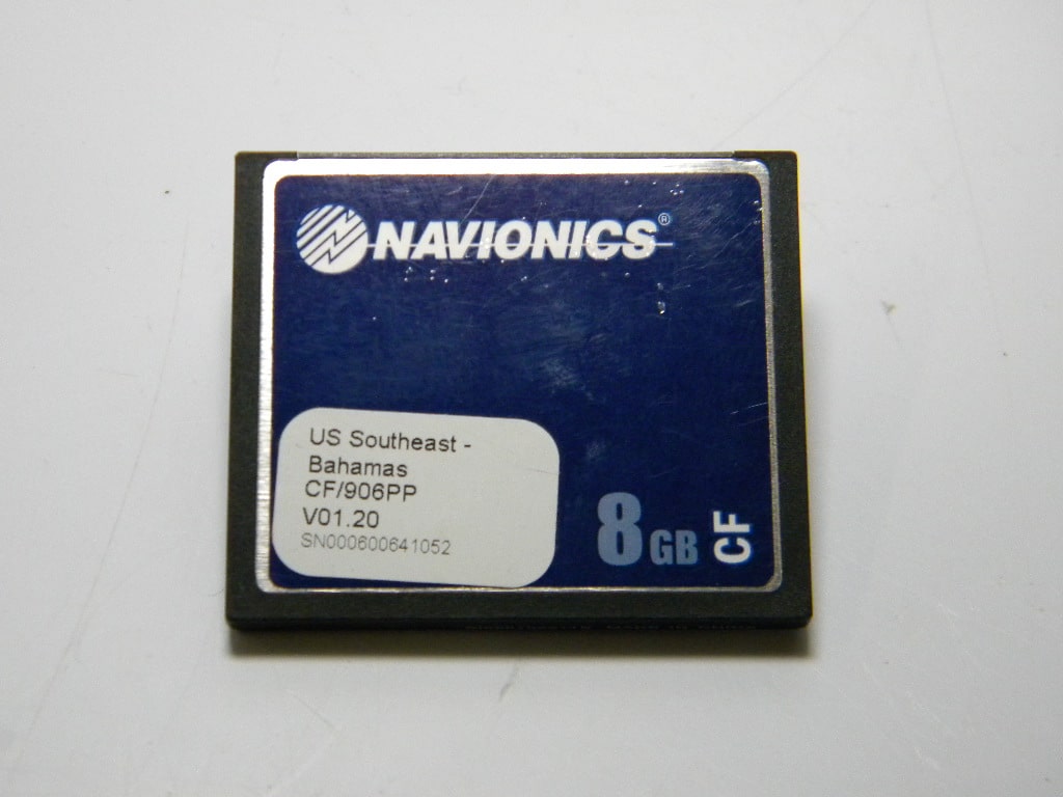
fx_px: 2549
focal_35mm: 83
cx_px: 532
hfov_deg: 23.6
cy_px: 398
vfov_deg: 17.8
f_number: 4.5
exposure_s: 1/347
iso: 400
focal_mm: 15.1
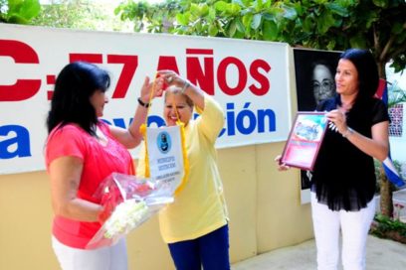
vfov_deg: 40.0
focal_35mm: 33
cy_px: 135
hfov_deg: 57.2
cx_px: 203
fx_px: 372
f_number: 5.6
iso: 640
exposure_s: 1/100
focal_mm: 22
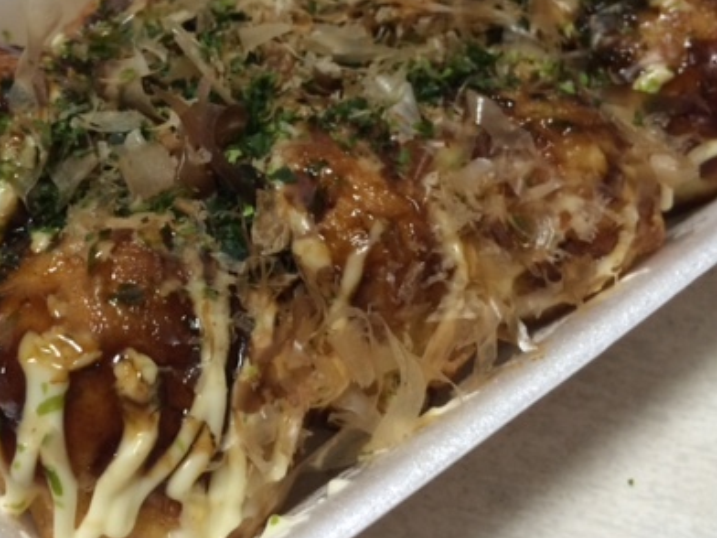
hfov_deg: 38.3
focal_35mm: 49
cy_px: 163
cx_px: 221
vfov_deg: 29.4
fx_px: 1015
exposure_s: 1/30
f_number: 2.2
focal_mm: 4.12
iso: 100
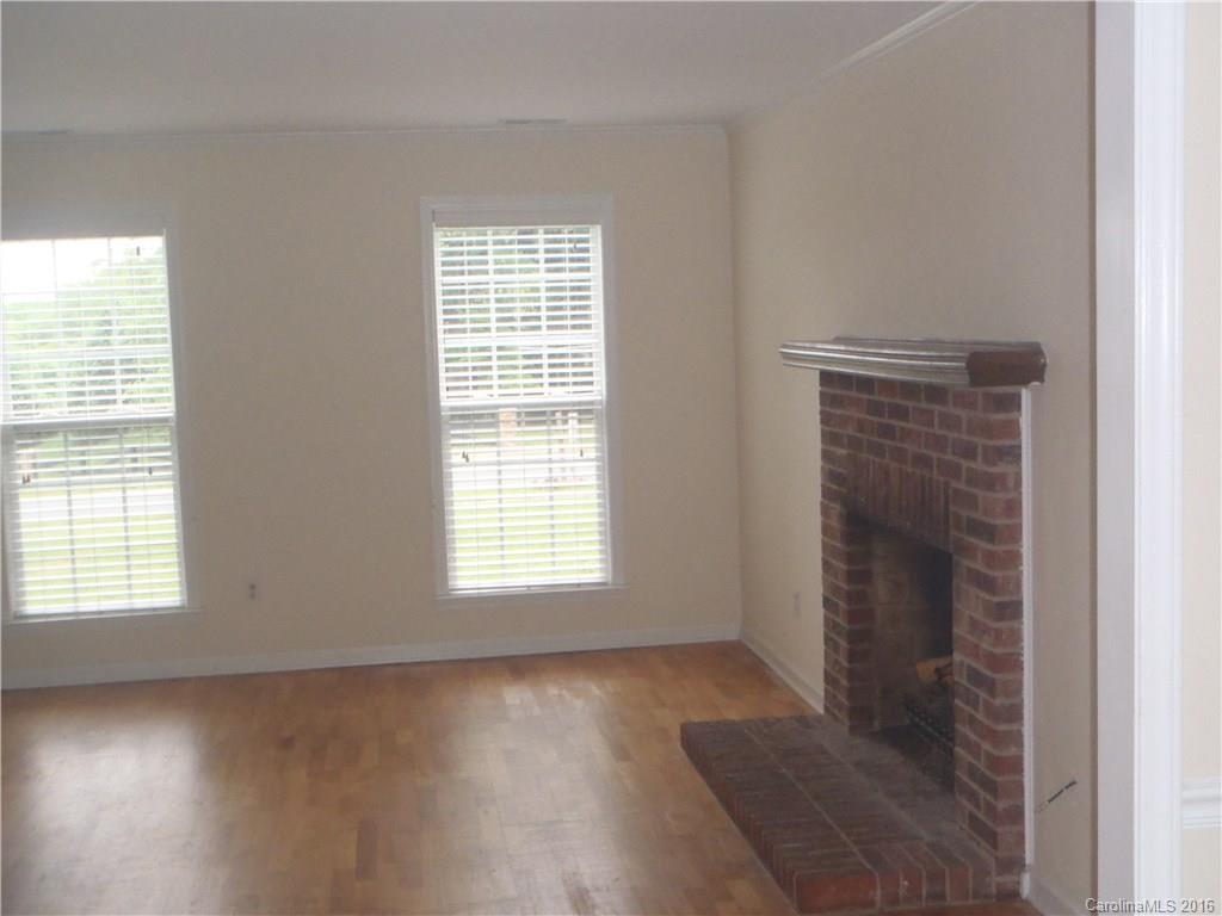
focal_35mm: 42
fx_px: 1483
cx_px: 611
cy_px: 458
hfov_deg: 44.8
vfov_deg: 34.3
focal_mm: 7.57
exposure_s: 1/40
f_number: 4.3
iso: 400
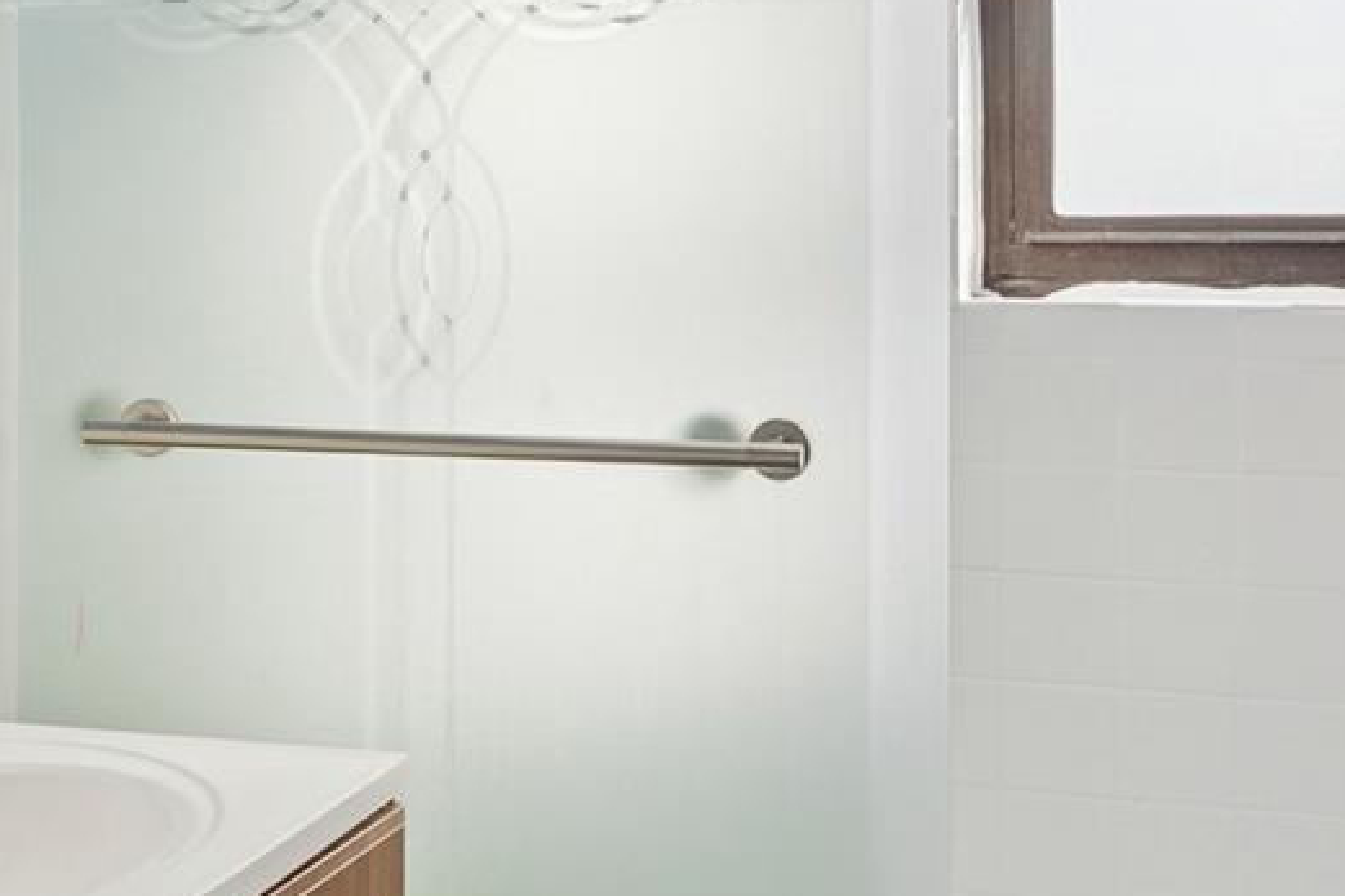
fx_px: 2054
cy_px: 462
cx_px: 369
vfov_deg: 24.6
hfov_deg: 35.6
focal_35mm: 55
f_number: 11
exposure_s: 1/40
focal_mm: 14
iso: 200
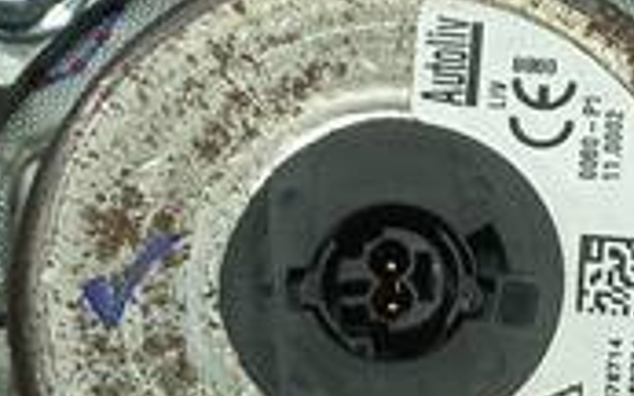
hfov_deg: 13.3
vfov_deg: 8.3
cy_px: 323
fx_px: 2712
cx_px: 476
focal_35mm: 157
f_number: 1.8
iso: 50
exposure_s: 1/50
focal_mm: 4.6
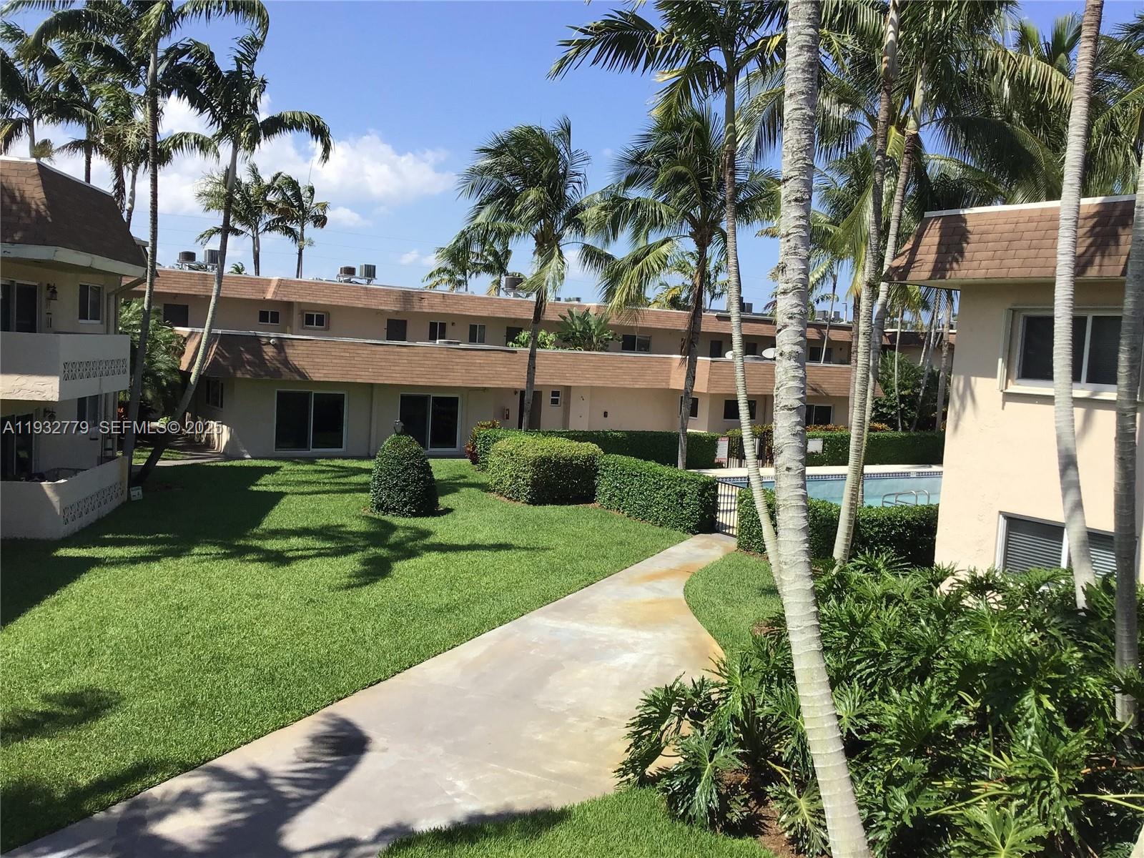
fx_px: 1024
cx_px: 572
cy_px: 429
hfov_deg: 58.4
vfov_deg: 45.4
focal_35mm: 31
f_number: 2.4
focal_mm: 3.3
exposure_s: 1/1131
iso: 25
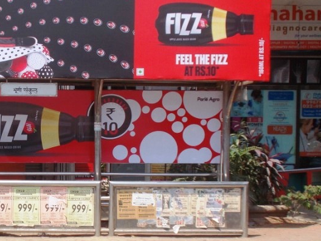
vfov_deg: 22.2
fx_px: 612
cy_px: 152
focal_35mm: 66
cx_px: 36
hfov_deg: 28.3
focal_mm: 6
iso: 80
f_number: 3.6
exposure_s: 1/500
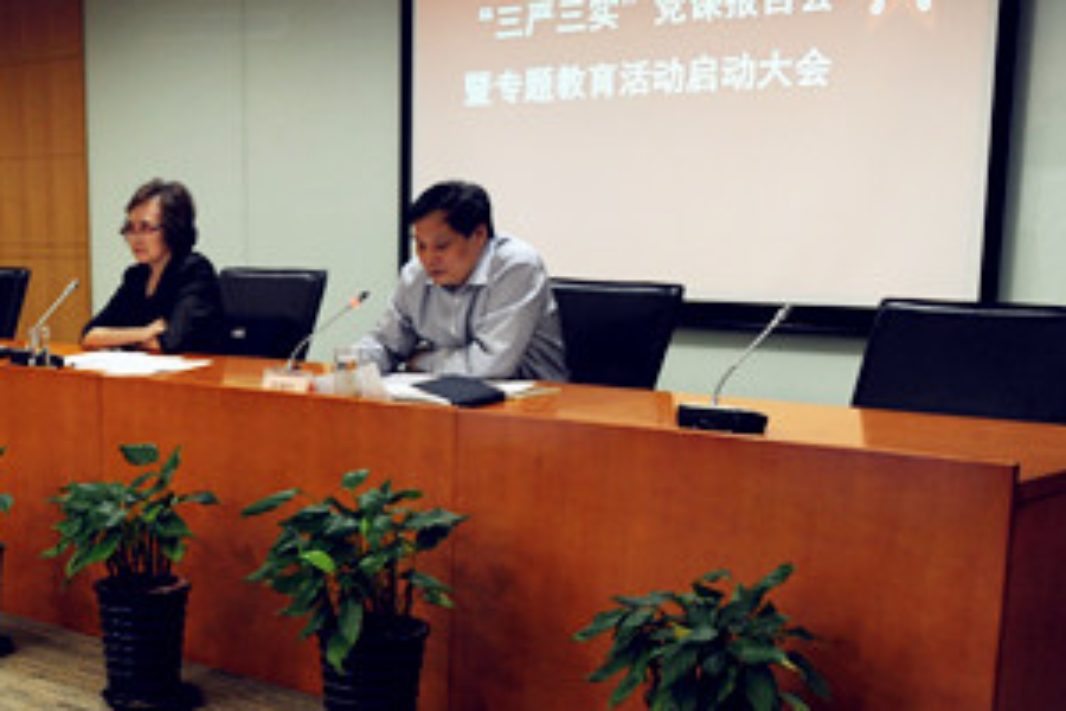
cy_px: 675
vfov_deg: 20.7
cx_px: -263
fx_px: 1895
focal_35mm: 64
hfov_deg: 27.1
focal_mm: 24
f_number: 3.5
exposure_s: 1/50
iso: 500
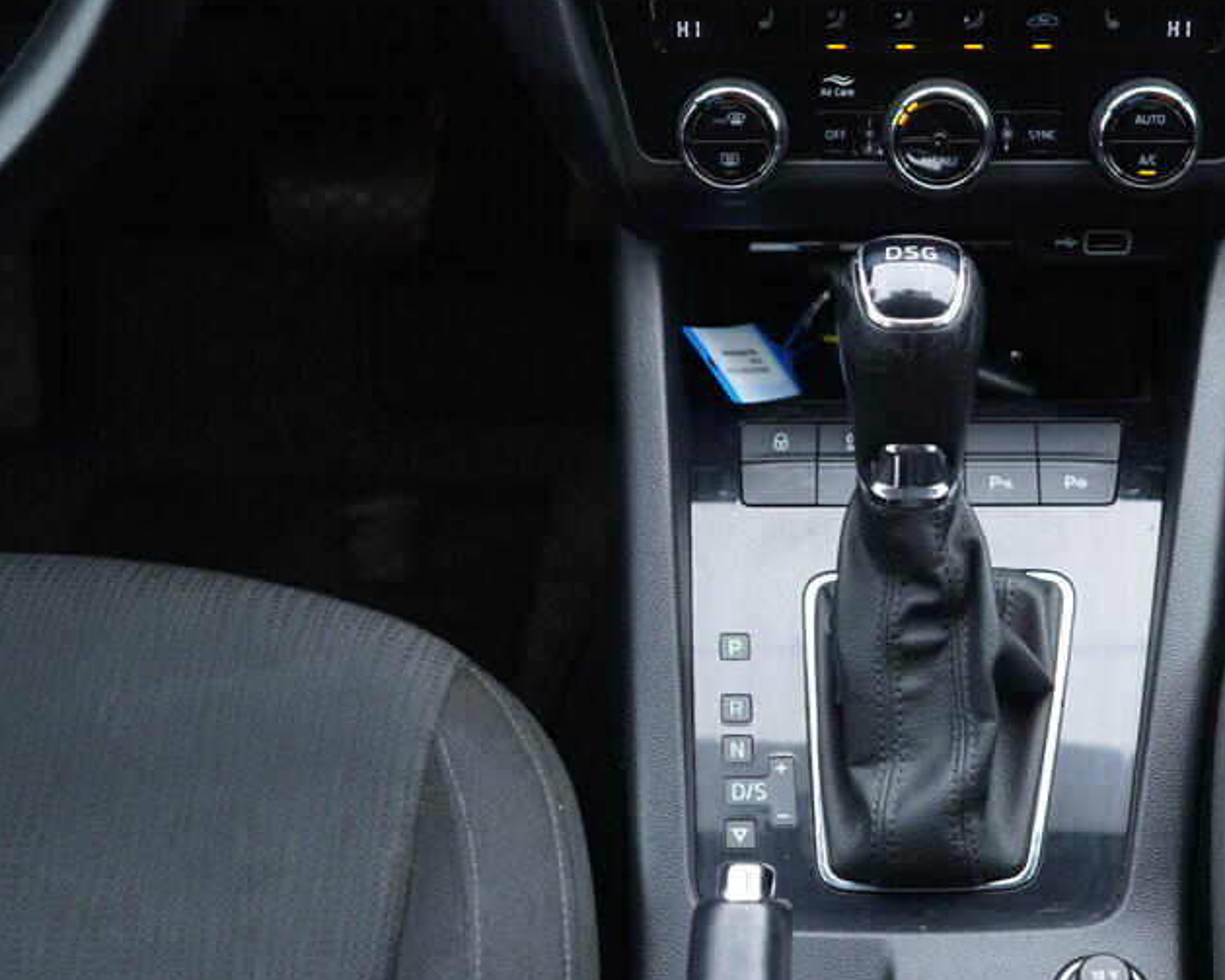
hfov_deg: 33.6
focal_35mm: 55
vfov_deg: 27.6
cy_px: 547
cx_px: 886
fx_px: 1994
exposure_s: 1/40
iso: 320
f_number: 2.8
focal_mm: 24
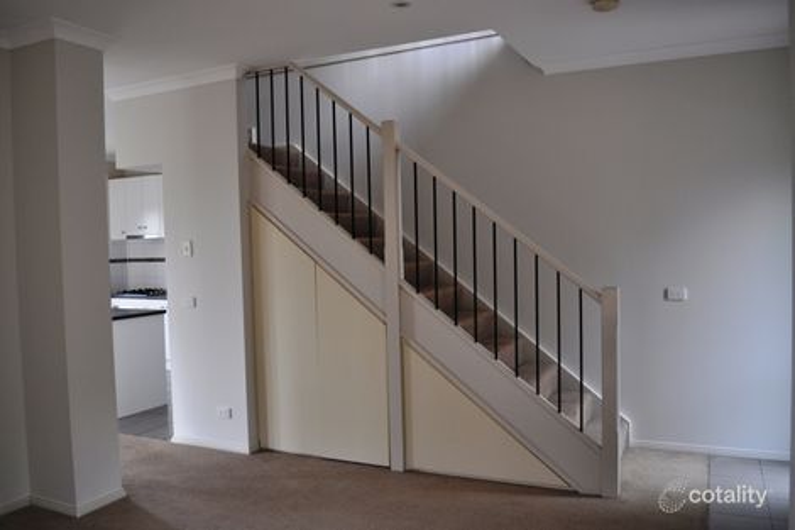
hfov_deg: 61.9
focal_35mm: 30
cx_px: 398
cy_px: 265
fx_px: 662
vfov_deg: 43.6
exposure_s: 1/80
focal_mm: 20
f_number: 4.5
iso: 400
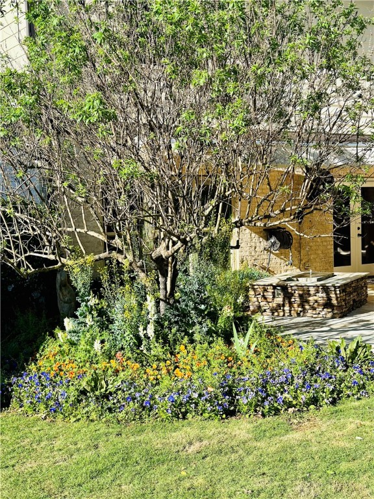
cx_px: 187
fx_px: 691
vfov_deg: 39.7
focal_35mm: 48
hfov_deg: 30.3
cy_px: 250
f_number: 1.78
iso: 80
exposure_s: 1/2410
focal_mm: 6.86
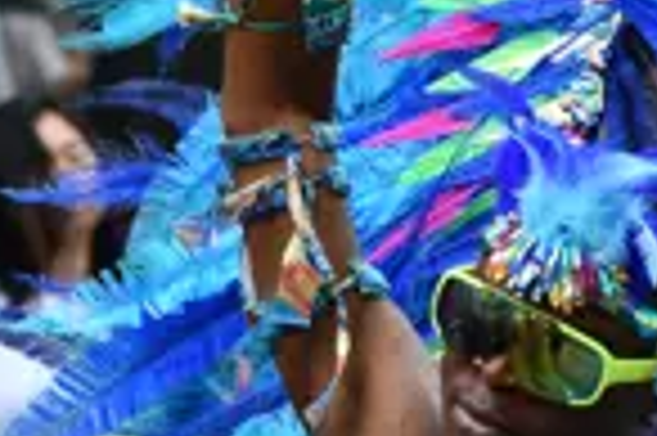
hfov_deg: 4.6
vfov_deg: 3.0
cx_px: 310
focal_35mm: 453
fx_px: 8258
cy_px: 178
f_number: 5.6
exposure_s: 1/250
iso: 250
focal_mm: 110
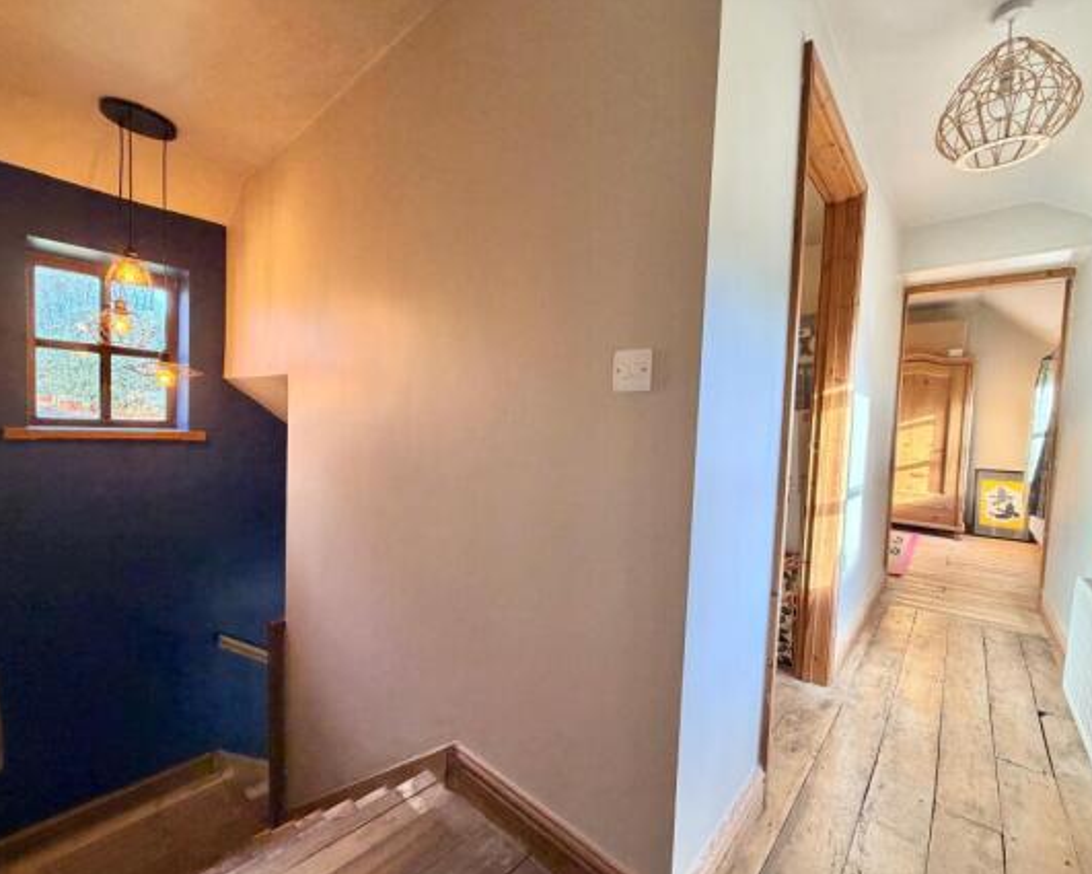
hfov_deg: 96.8
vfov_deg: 84.0
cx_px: 558
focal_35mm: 15
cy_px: 445
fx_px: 485
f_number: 2.2
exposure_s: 1/100
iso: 250
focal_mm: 2.22
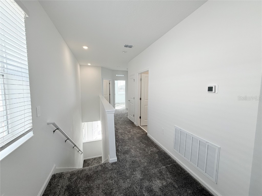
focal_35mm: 14
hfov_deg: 102.1
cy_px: 98
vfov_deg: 85.7
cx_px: 131
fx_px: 106
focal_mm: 2.22
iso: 64
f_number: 2.2
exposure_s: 1/120
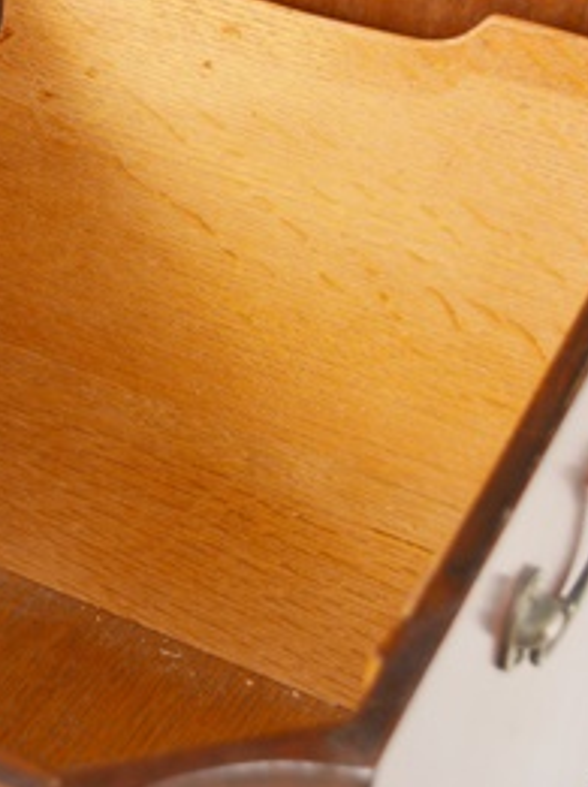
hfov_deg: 15.7
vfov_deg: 21.0
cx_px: 63
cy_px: 262
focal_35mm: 93
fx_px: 2111
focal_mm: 28
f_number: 4.5
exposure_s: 1/125
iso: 220
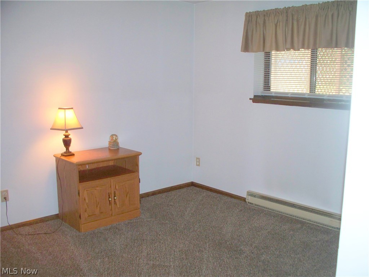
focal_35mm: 36
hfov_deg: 51.4
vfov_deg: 39.7
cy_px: 138
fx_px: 384
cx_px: 184
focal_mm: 7.54
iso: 200
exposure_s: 1/30
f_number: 2.8
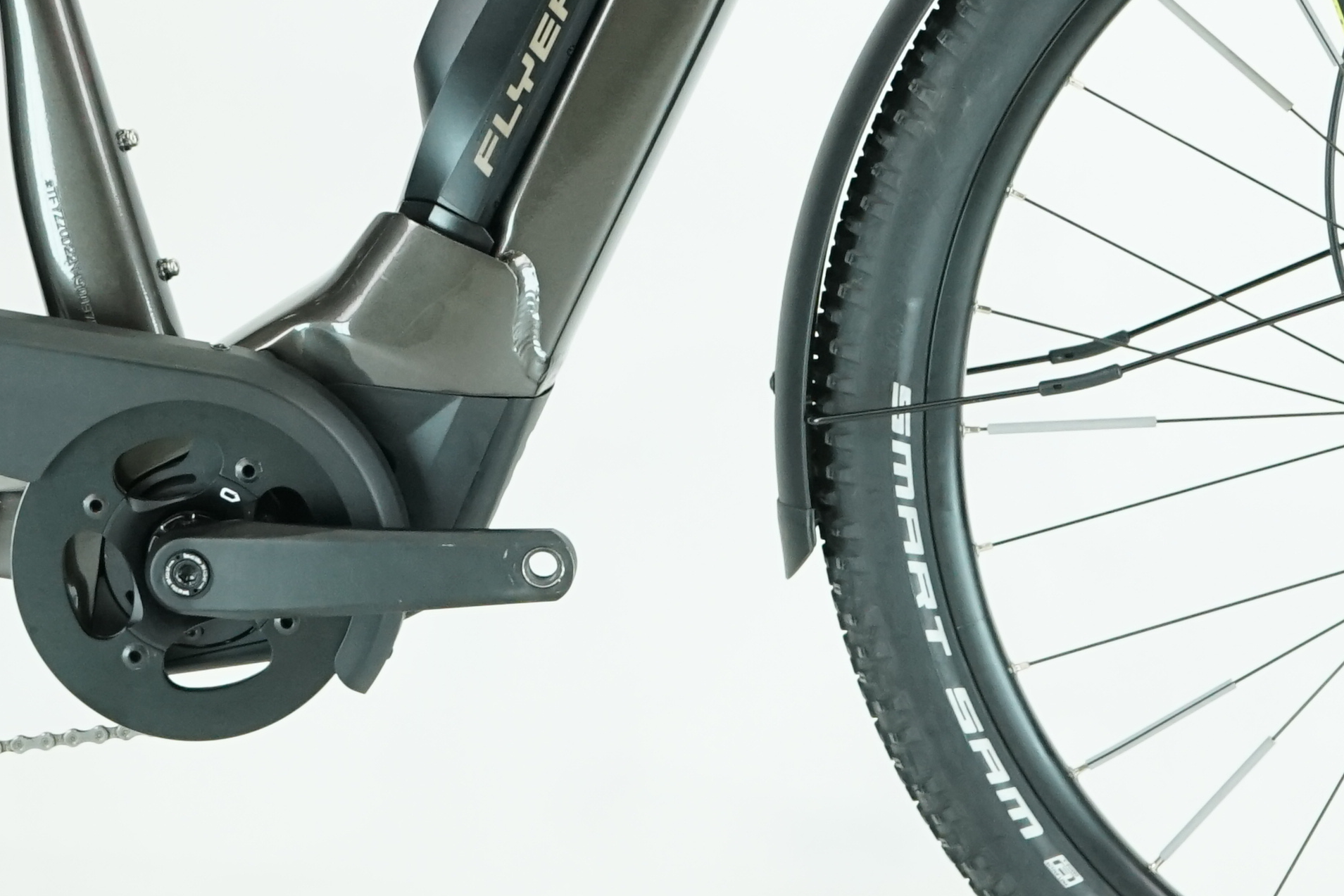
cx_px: 414
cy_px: -94
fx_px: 6571
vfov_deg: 7.8
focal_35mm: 176
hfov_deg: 11.7
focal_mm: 56
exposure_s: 1/200
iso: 1600
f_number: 5
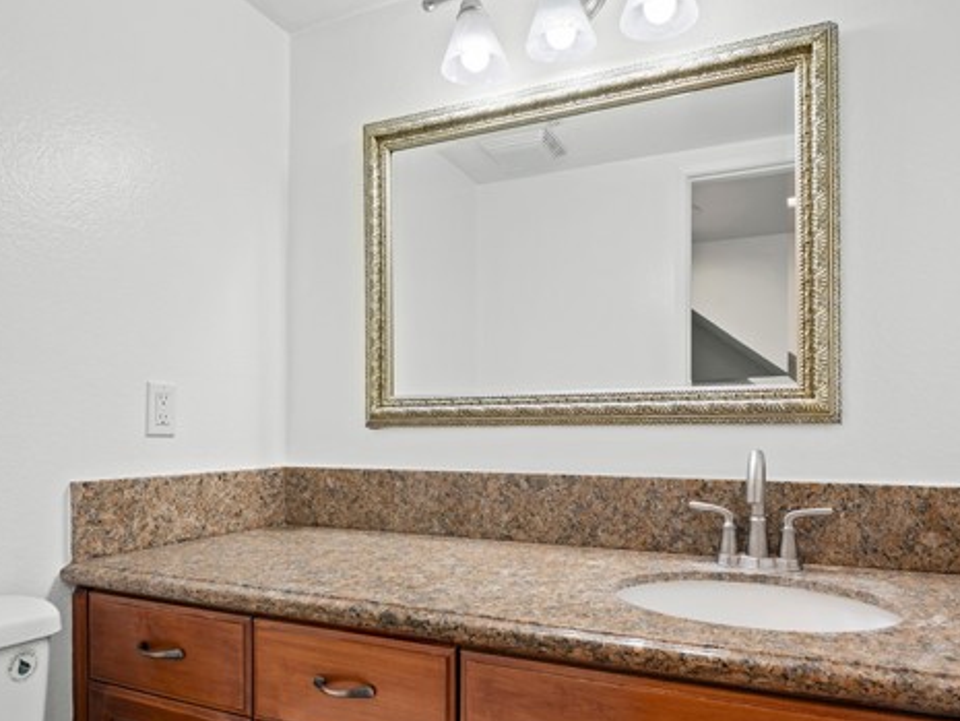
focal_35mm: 22
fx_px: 610
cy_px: 413
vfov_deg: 60.8
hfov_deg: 76.3
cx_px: 514
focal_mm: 8
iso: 200
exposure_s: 1/3
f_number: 8
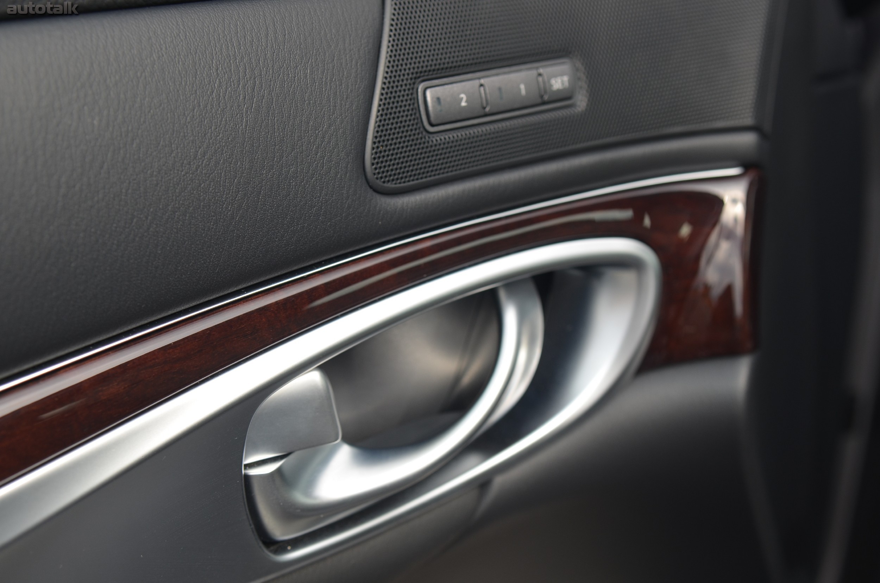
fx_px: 1134
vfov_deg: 28.8
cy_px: 292
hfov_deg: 42.4
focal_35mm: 46
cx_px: 440
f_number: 4.5
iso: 200
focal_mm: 31
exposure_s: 1/160
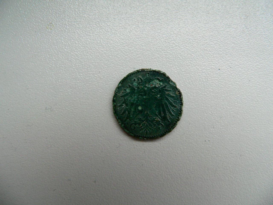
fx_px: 284
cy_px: 102
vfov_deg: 39.7
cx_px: 136
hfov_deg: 51.4
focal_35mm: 36
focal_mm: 6
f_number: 2.8
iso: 200
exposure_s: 1/50
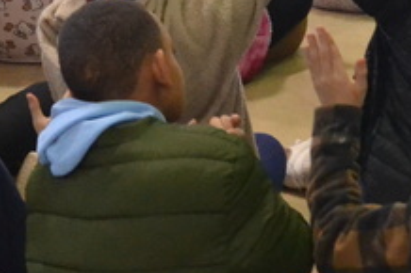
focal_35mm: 127
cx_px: 11
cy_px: -86
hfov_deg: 15.9
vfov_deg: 10.5
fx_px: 1449
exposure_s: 1/160
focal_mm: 18
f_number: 3.5
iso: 3200
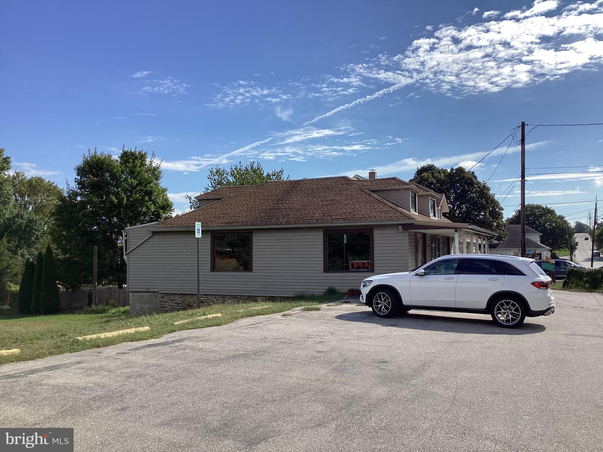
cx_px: 302
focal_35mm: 31
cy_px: 226
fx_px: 540
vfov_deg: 45.4
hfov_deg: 58.4
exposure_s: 1/2092
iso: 25
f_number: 2.4
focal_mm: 3.3
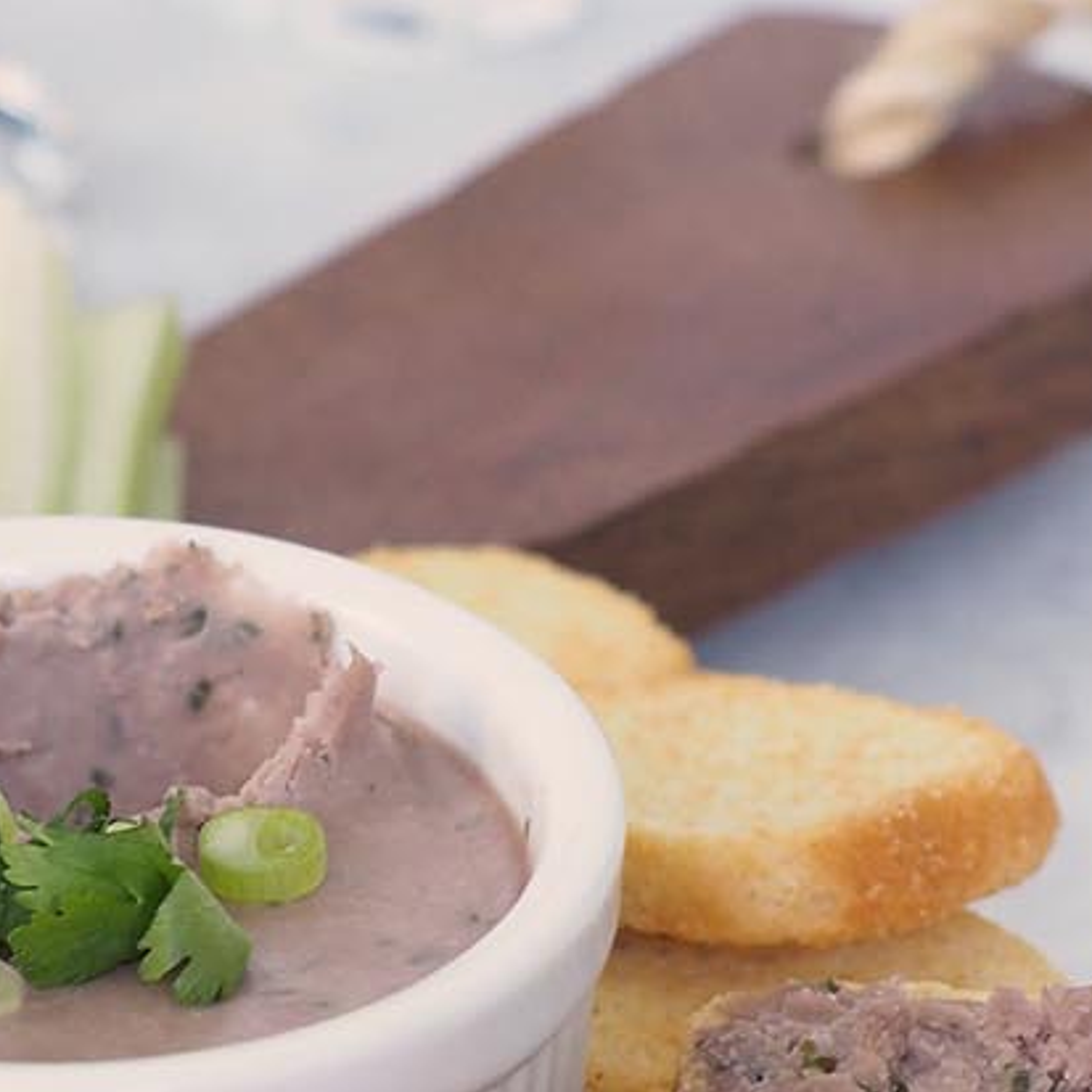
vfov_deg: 7.7
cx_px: 0
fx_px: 8137
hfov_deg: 7.6
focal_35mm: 228
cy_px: 660
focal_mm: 40
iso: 400
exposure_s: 1/100
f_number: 3.5
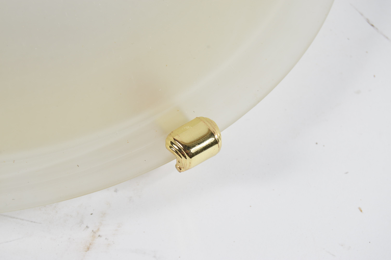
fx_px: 895
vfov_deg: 16.5
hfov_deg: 24.6
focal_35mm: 82
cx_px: 196
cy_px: 130
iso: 100
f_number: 8
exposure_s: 1/80
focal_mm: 55
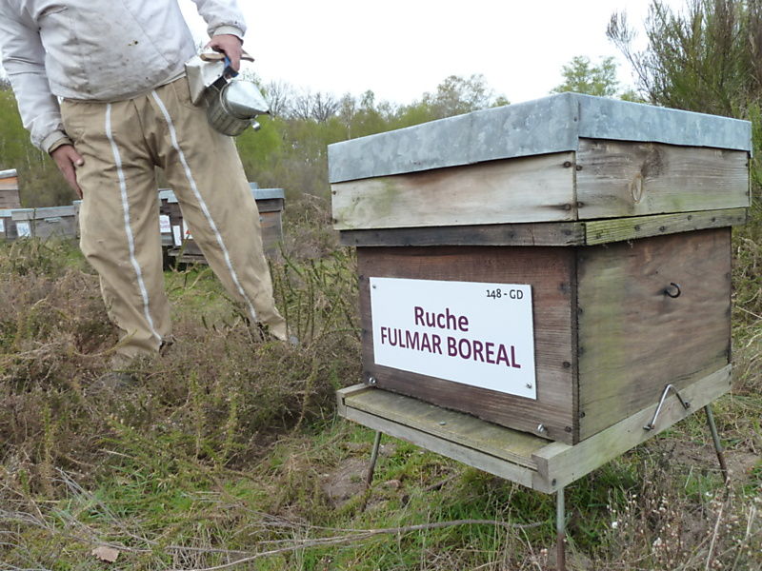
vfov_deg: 51.4
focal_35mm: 27
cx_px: 381
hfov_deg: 65.3
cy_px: 286
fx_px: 594
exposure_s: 1/160
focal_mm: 4.4
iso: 125
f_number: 4
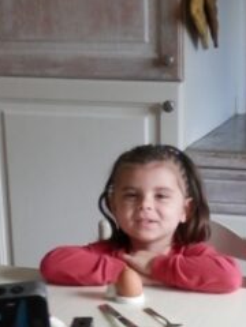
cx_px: 138
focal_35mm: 100
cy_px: 360
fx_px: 948
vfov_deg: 18.9
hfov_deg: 14.8
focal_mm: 5.5
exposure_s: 1/30
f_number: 3.3
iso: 200
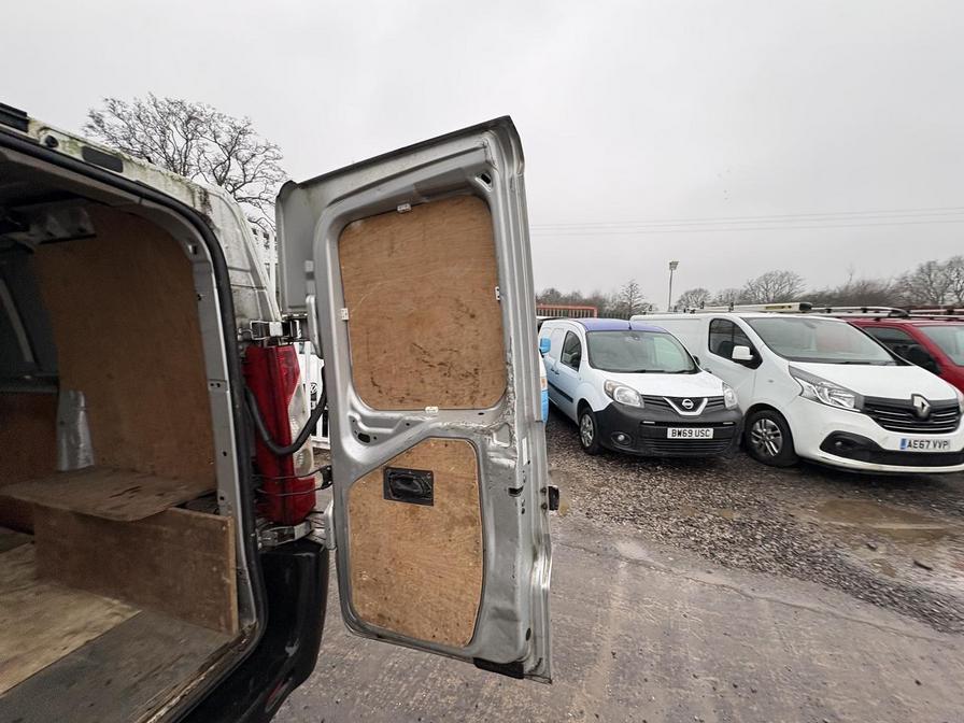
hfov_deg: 102.1
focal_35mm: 14
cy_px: 362
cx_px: 482
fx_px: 390
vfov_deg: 85.7
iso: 125
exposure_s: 1/99
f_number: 2.2
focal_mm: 2.22
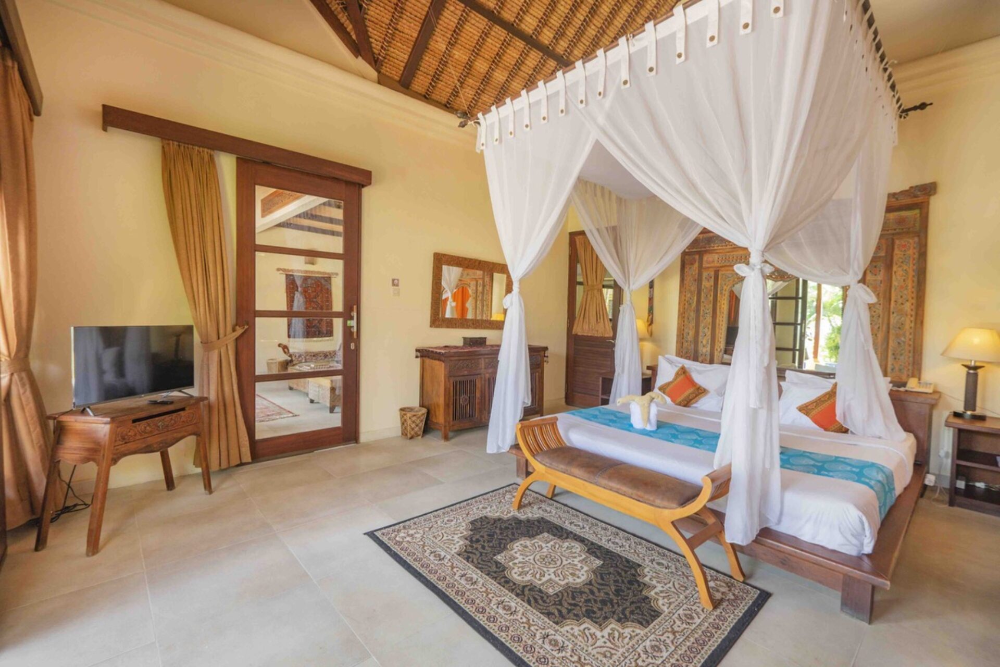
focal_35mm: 15
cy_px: 334
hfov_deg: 100.4
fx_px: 417
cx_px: 500
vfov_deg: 77.3
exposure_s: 1/30
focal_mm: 10
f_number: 4
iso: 400
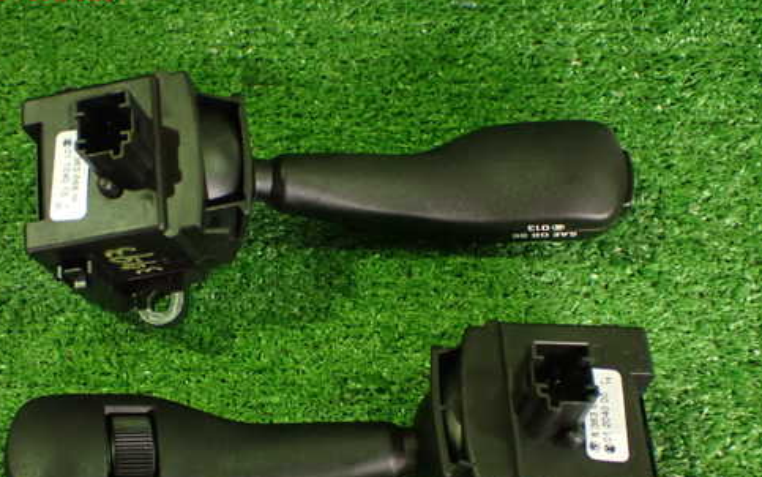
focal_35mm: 54
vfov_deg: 23.9
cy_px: 325
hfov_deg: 37.4
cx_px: 298
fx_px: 1122
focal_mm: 7.31
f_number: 2.8
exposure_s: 1/40
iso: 1250
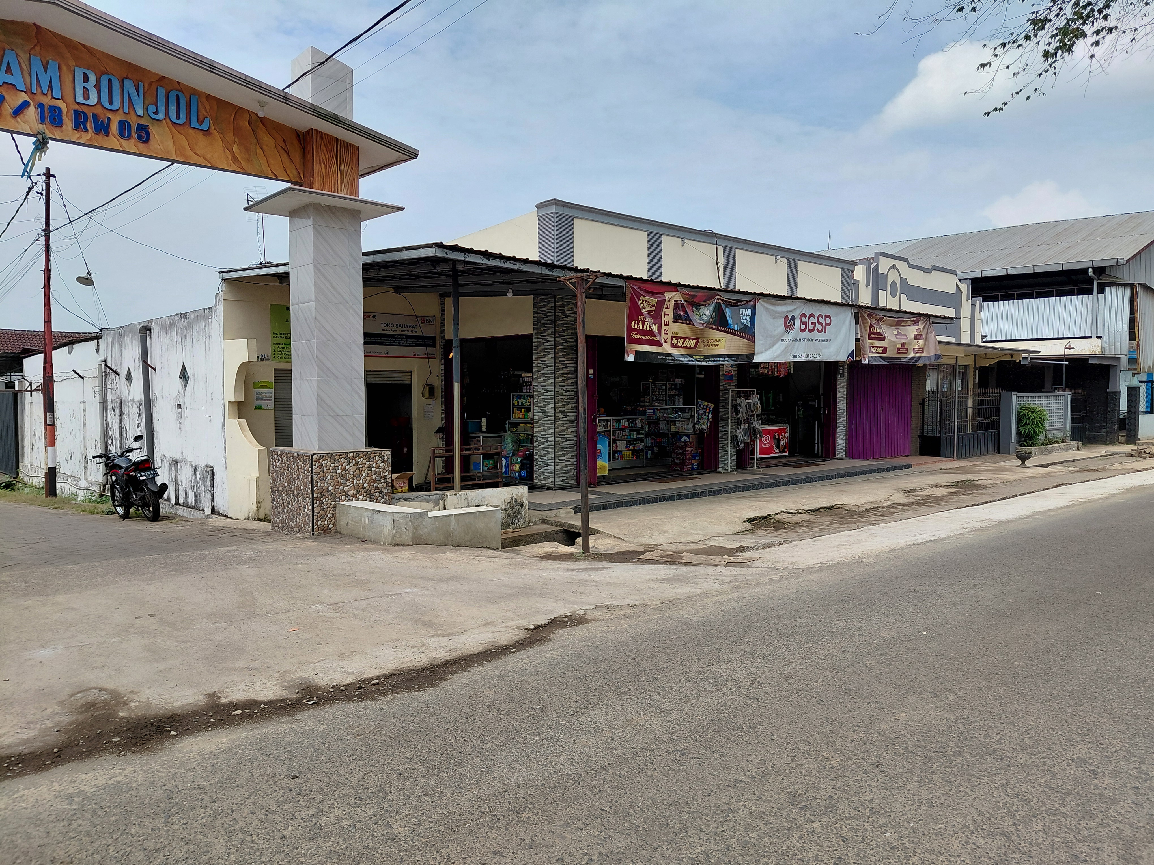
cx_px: 577
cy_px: 432
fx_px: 833
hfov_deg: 69.4
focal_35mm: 25
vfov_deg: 54.9
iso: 50
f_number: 1.8
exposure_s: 1/1762
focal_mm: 4.69
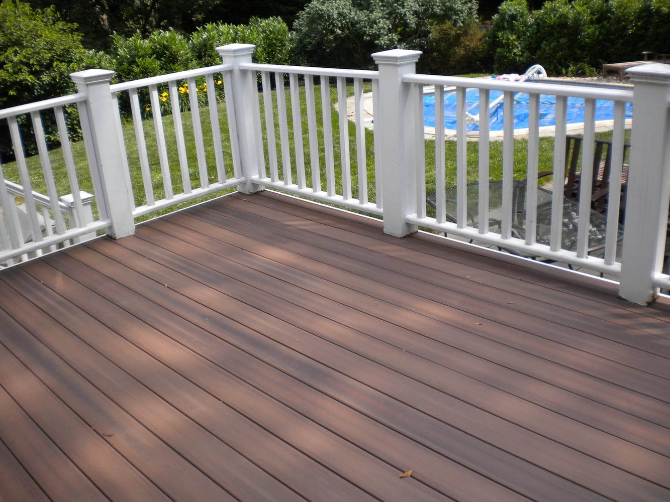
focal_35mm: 35
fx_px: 677
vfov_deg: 40.7
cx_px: 335
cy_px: 251
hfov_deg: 52.6
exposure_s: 1/282
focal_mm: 6.3
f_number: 4.6
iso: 80
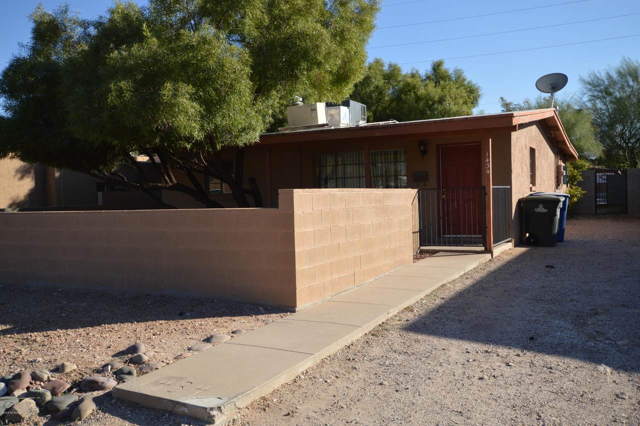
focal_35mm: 30
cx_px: 320
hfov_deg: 62.0
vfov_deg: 43.5
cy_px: 213
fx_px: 533
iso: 100
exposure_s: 1/200
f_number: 8
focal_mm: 20
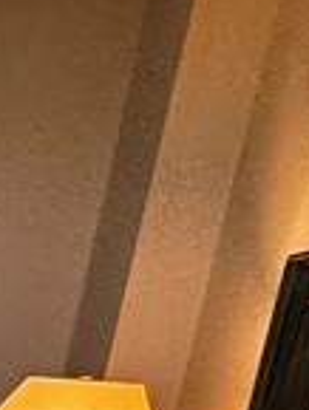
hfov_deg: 7.3
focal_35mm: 99
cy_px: 633
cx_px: -1060
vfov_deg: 17.6
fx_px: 1177
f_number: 2.2
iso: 100
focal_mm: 2.22
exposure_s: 1/120
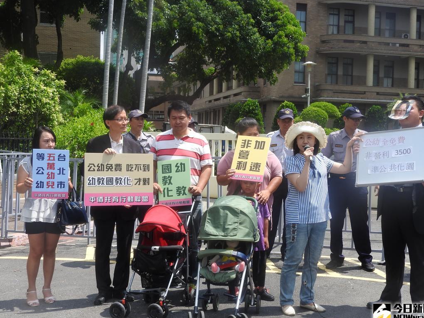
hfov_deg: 36.2
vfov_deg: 27.5
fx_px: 649
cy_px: 162
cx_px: 218
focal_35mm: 53
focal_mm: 9
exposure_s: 1/800
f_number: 4
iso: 100
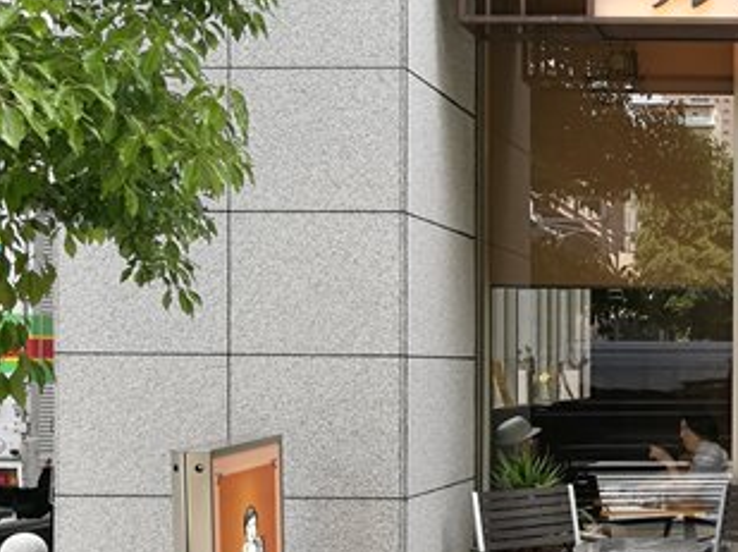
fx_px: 1342
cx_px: 810
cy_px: 392
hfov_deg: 28.1
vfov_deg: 23.1
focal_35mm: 63
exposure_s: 1/120
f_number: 2.2
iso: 80
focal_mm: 4.5
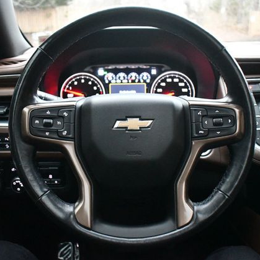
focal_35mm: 35
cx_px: 128
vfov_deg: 47.2
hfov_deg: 47.2
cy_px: 128
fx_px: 297
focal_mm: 18
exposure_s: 1/60
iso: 11400
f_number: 3.5
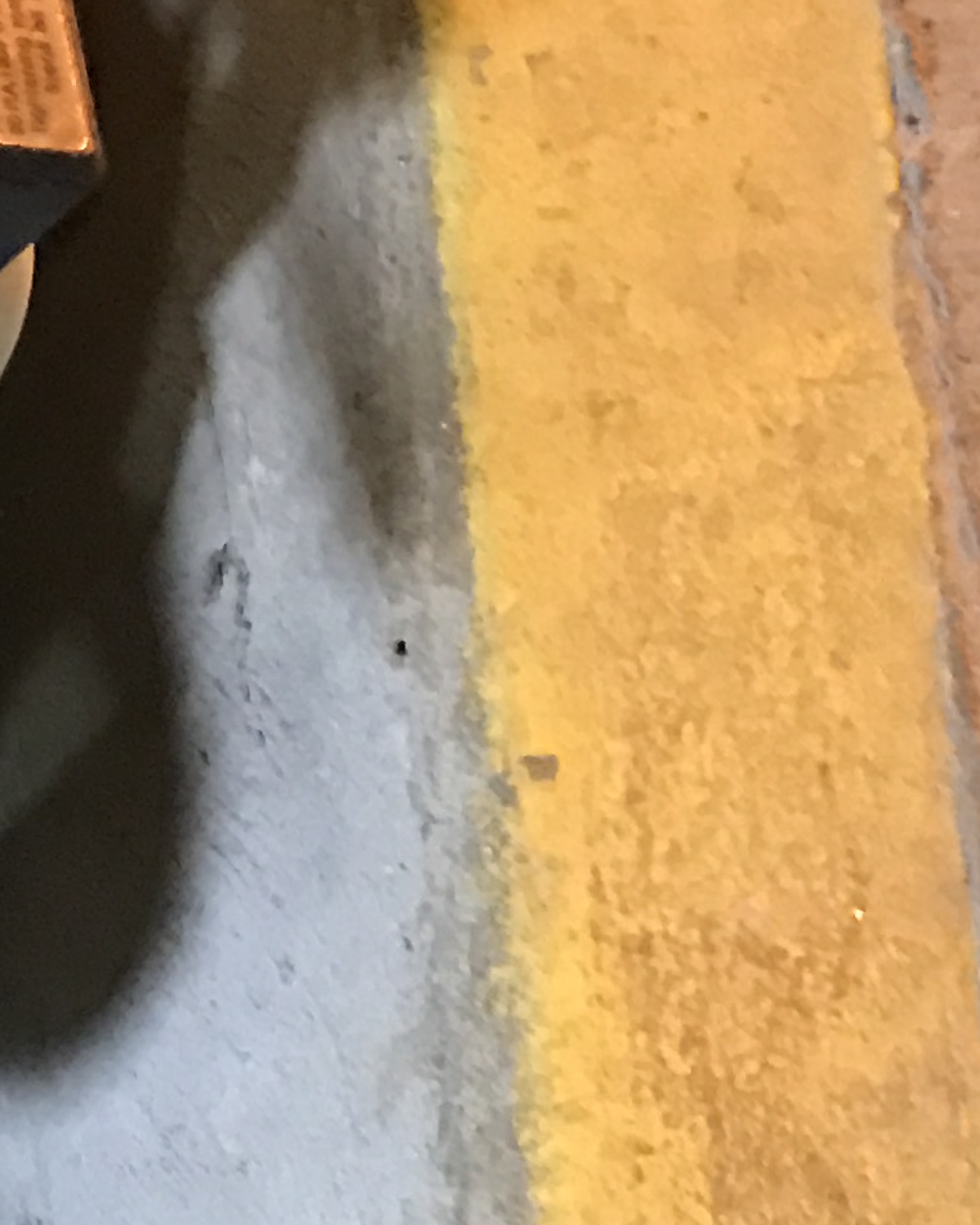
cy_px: 543
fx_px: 4206
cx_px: -1524
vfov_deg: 16.6
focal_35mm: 116
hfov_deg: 10.8
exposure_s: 1/11
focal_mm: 3.99
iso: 100
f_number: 1.8
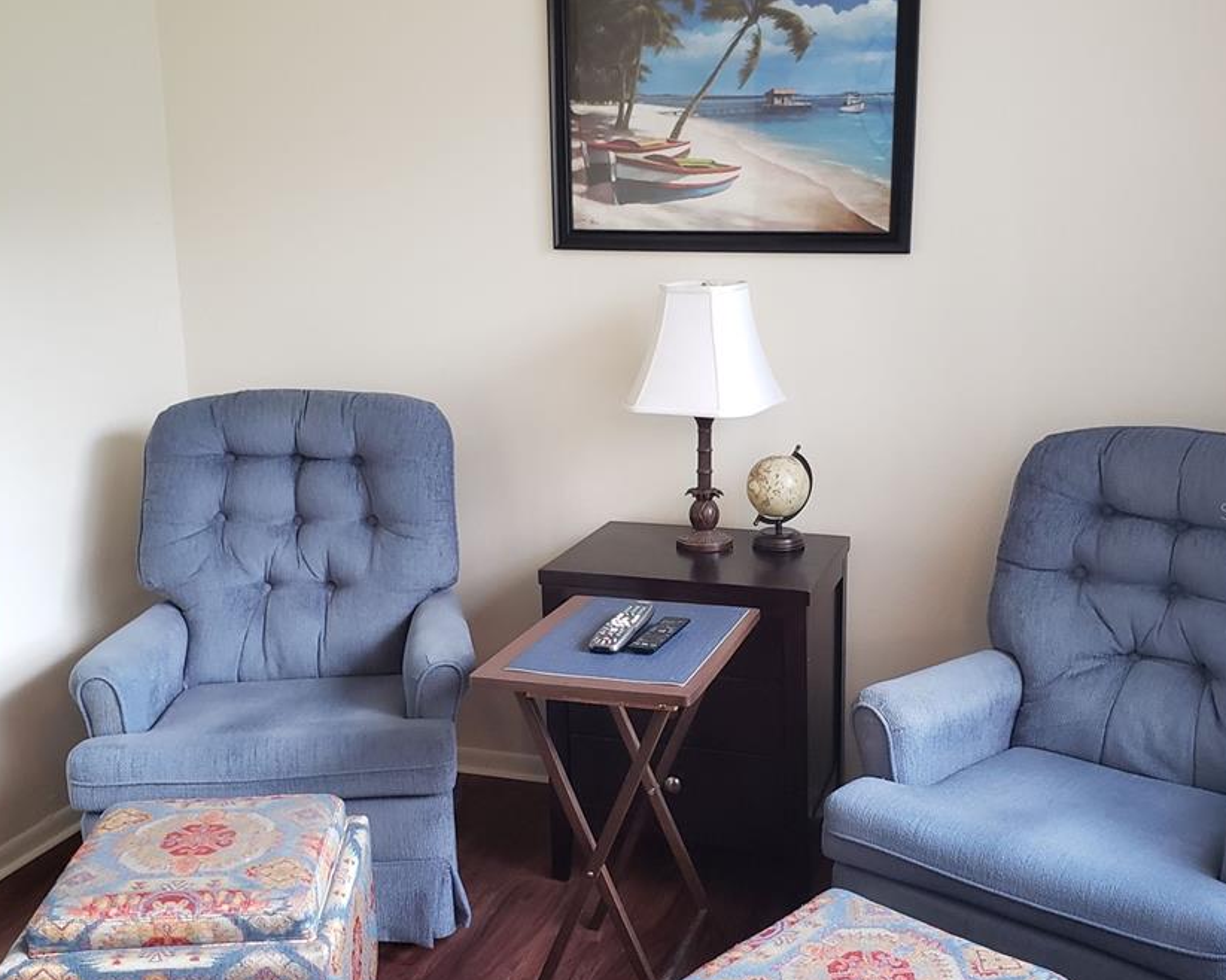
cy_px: 511
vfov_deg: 40.1
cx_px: 655
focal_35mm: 37
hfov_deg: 49.1
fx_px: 1342
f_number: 2.4
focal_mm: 4.3
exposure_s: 1/30
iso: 250
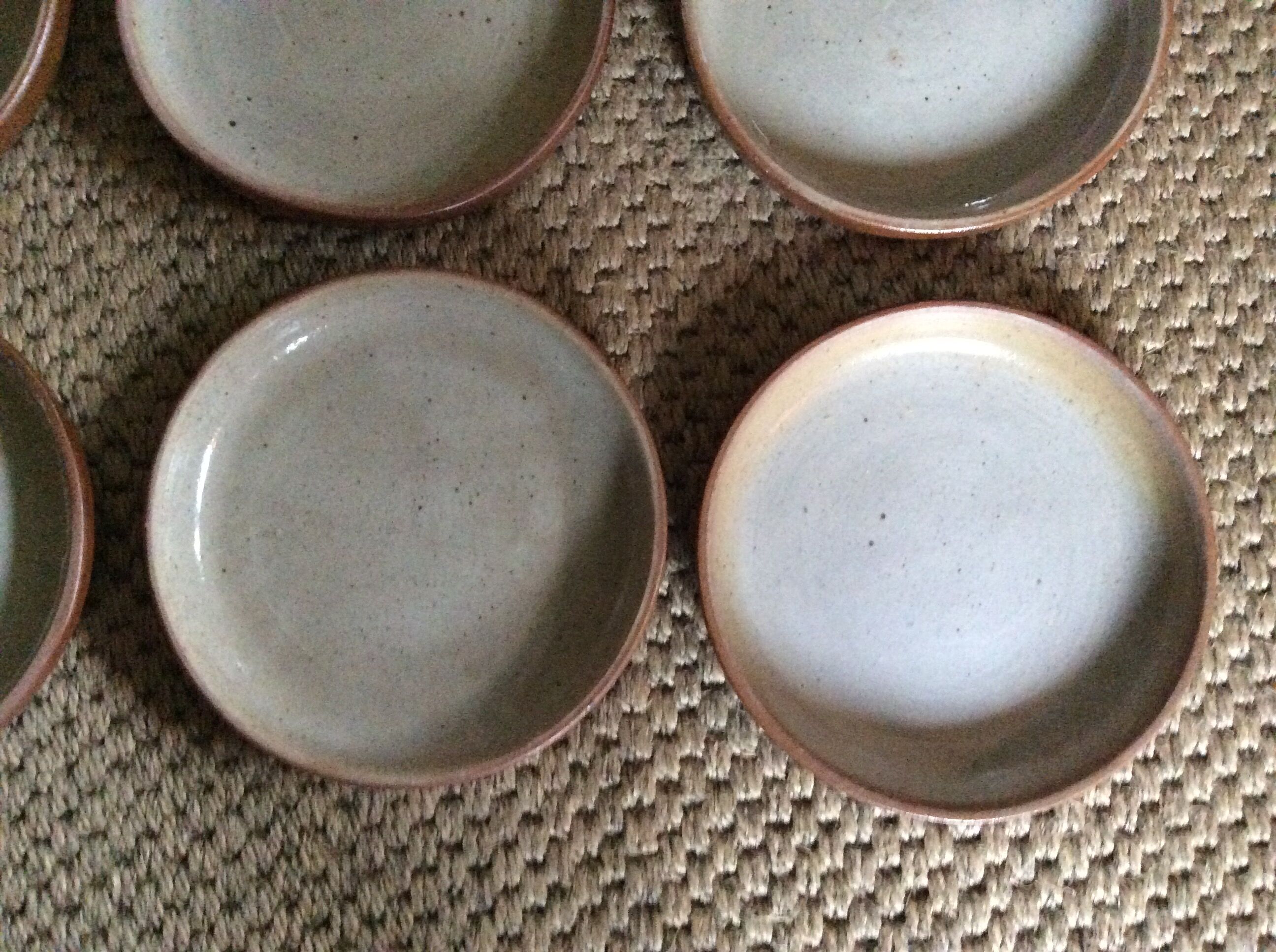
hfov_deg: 56.9
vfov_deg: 44.1
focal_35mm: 32
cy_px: 476
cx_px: 638
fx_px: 1178
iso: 500
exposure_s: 1/17
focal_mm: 3.3
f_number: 2.4
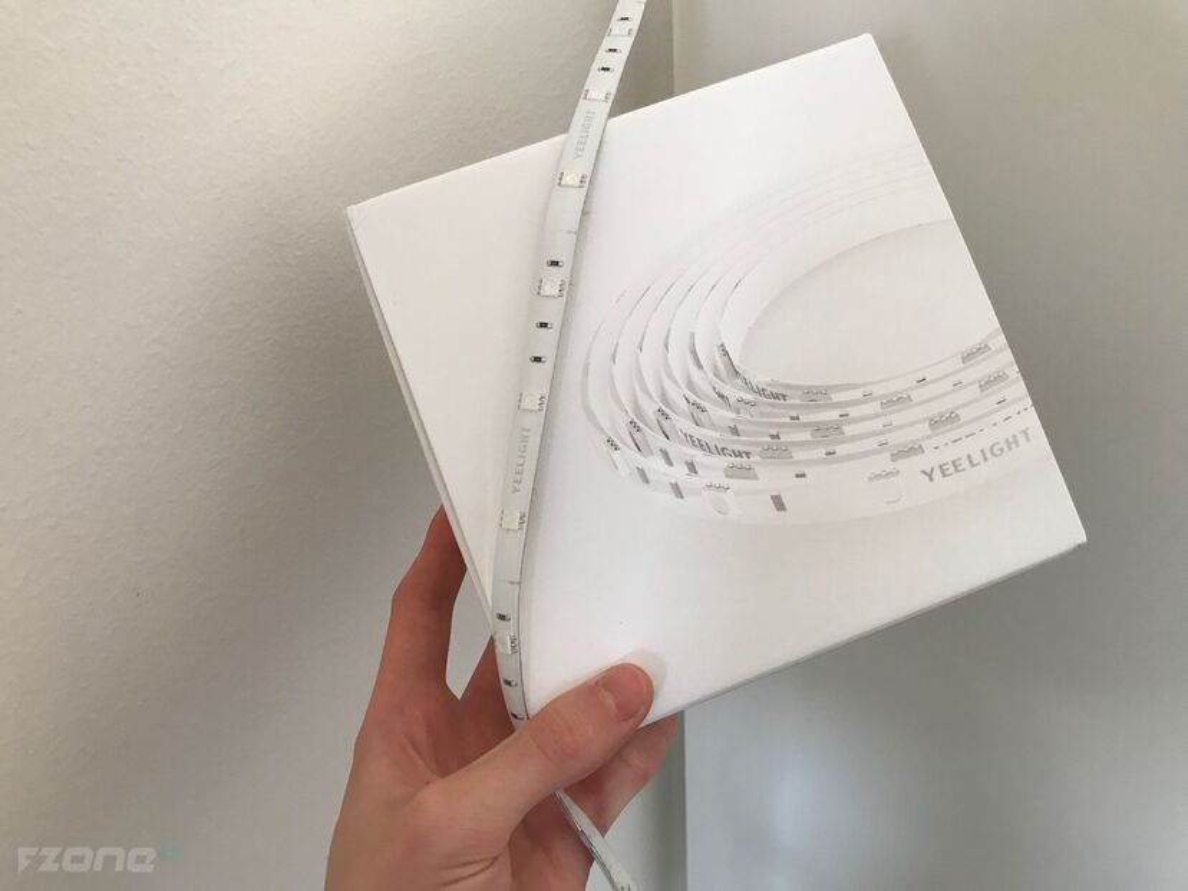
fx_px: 961
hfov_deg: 63.4
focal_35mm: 28
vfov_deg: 49.7
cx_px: 594
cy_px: 446
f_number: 1.8
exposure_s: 1/33
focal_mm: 3.99
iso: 25
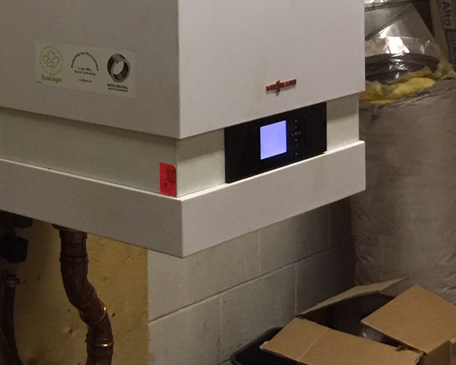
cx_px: -168
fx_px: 1174
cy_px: -70
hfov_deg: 19.8
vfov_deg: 16.9
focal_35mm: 87
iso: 80
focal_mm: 4.15
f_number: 2.2
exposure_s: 1/15
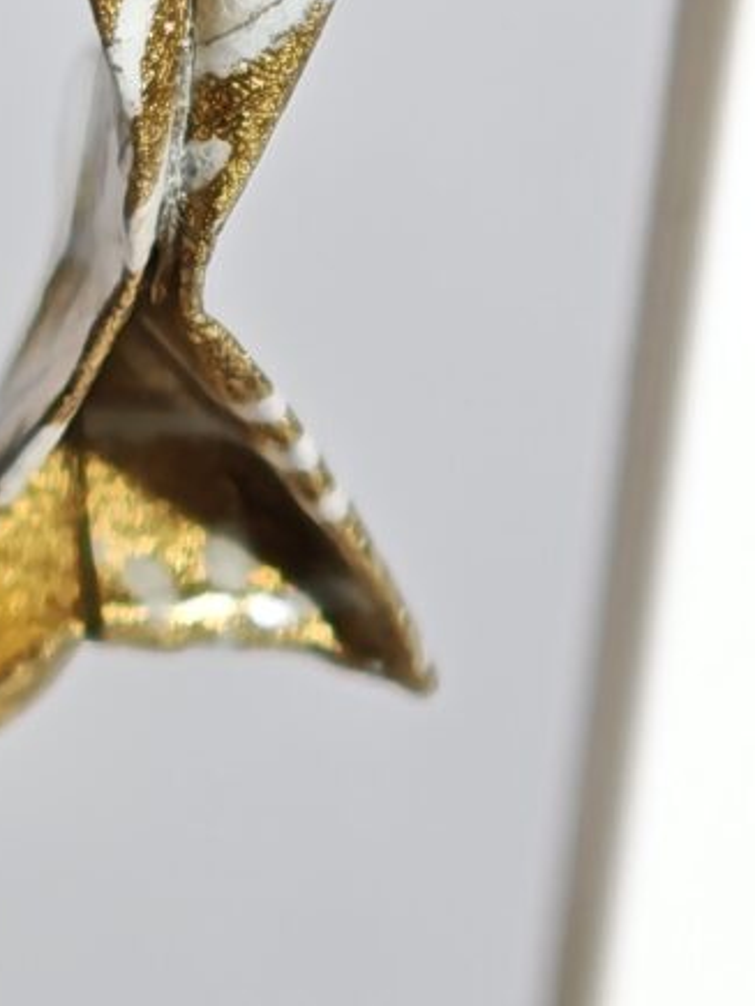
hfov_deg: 3.6
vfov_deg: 4.8
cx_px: -589
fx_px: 11952
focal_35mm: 411
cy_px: 344
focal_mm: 11.5
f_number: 1.8
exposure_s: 1/100
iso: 64
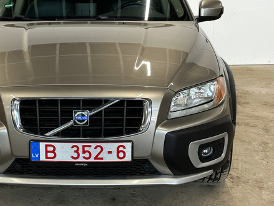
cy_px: 65
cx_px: 86
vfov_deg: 20.7
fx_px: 562
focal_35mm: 71
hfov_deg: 27.2
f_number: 1.8
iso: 100
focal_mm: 6.86
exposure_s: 1/50
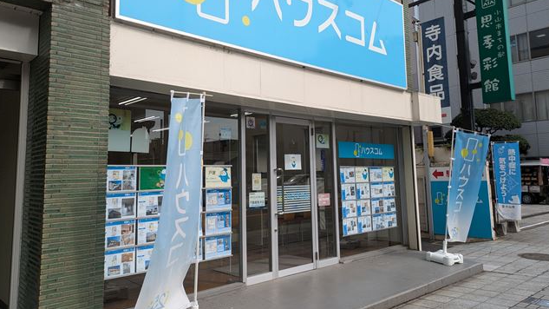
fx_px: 408
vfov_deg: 41.3
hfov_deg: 67.9
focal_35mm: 28
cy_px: 120
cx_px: 273
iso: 46
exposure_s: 1/1366
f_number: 1.89
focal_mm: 5.43
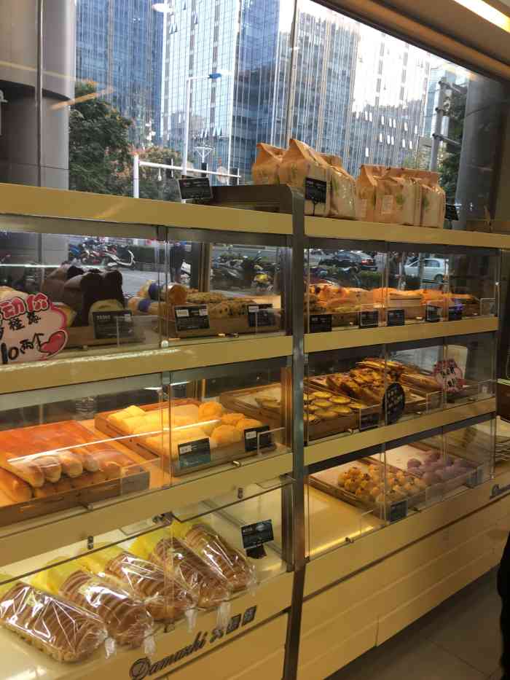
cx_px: 255
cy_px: 340
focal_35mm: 29
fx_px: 570
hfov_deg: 48.2
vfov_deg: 61.7
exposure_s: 1/50
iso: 32
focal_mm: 4.15
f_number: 2.2
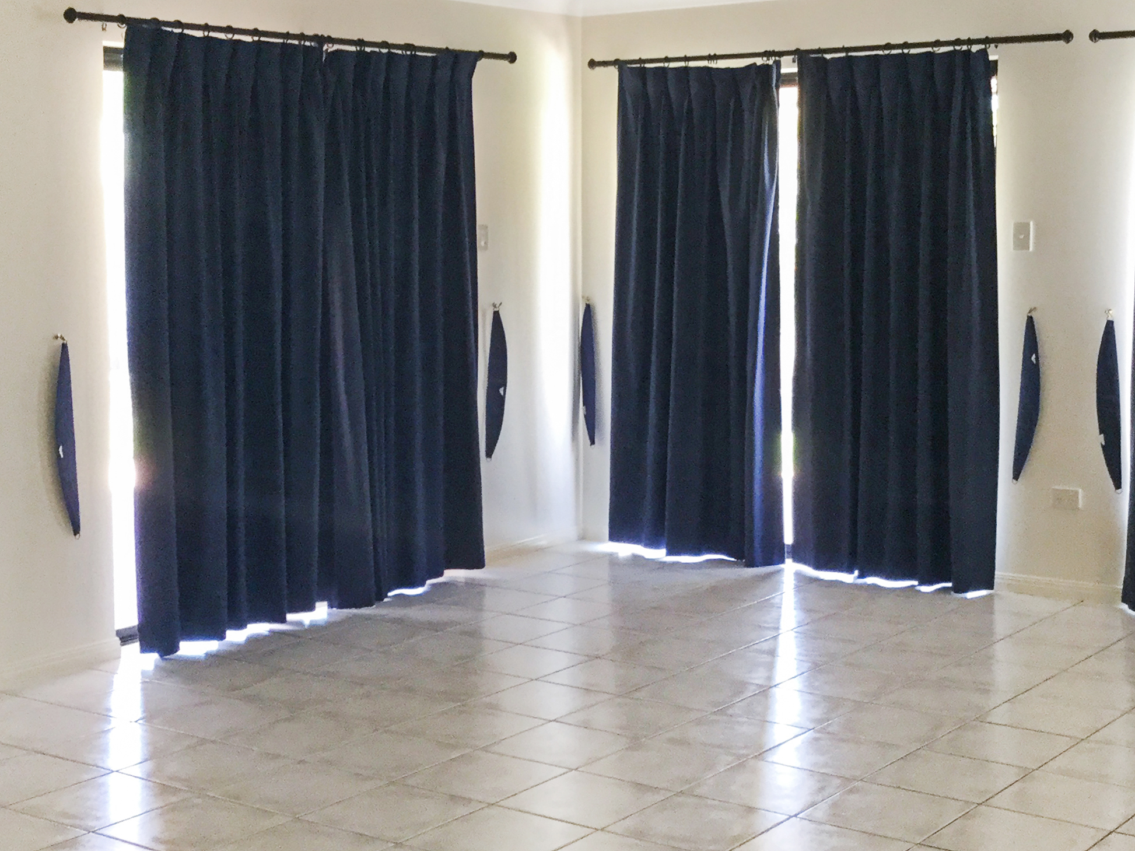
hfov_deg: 36.8
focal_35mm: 52
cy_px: 628
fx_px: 1705
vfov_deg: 27.7
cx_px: 616
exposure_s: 1/33
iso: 80
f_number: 2.4
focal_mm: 3.3
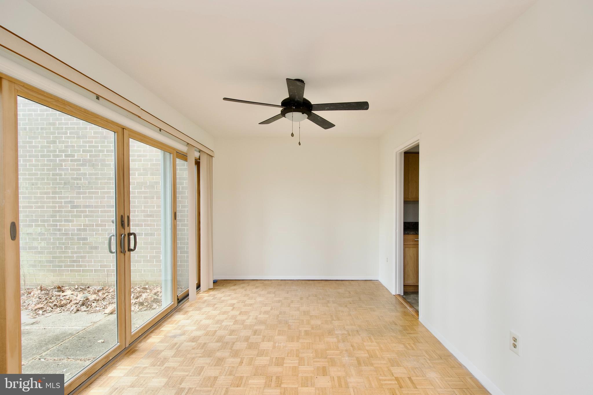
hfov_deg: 100.4
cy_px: 198
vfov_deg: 77.3
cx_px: 296
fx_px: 247
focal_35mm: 15
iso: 320
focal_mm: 10
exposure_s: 1/20
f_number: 7.1
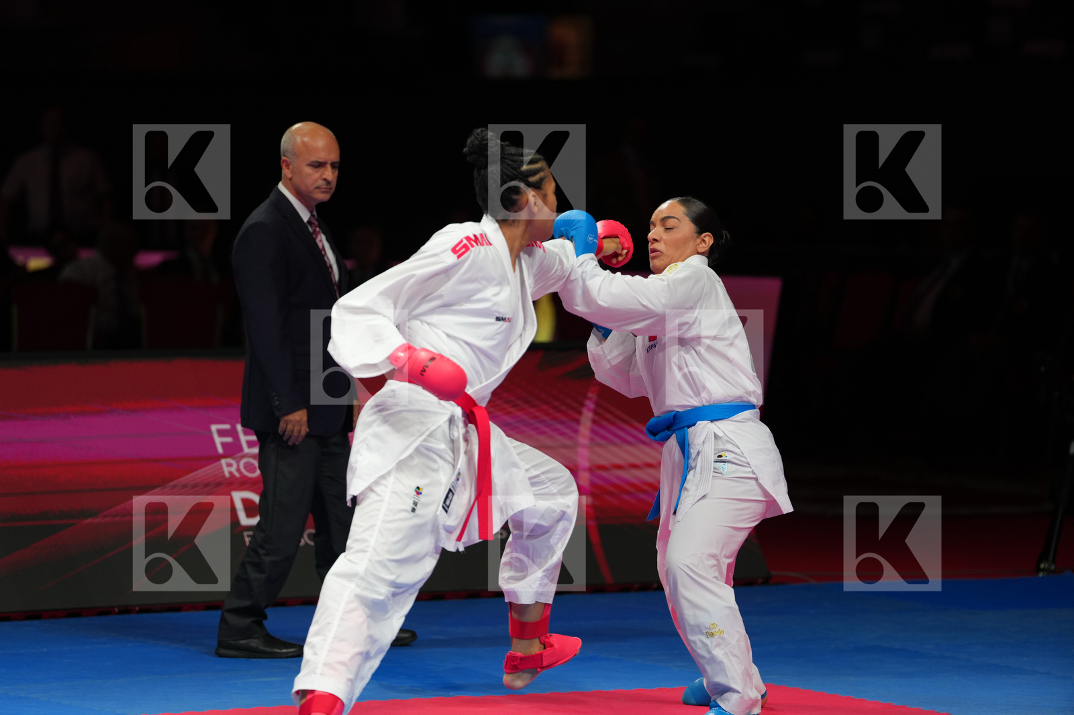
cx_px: 537
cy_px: 358
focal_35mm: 200
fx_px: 5965
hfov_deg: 10.3
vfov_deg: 6.9
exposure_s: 1/1000
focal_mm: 200
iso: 640
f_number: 2.8
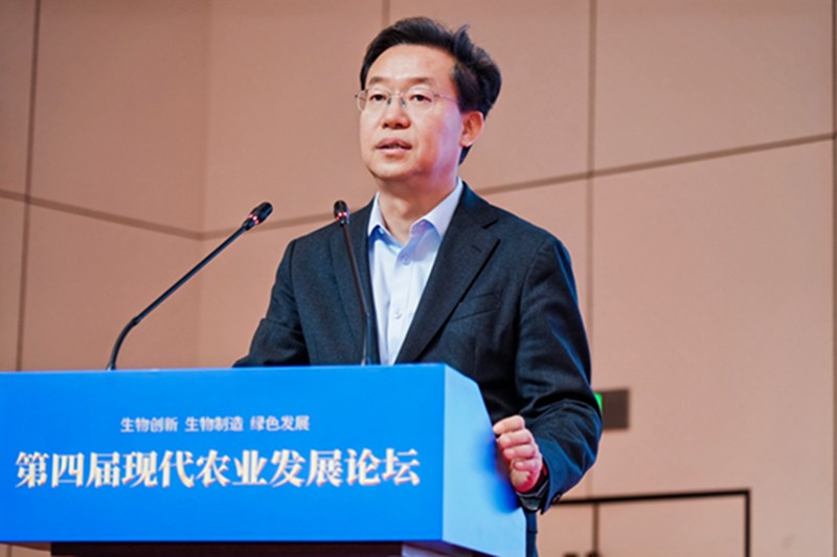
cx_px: 418
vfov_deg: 13.0
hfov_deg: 19.5
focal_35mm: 105
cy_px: 278
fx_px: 2441
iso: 1250
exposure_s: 1/200
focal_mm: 105
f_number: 4
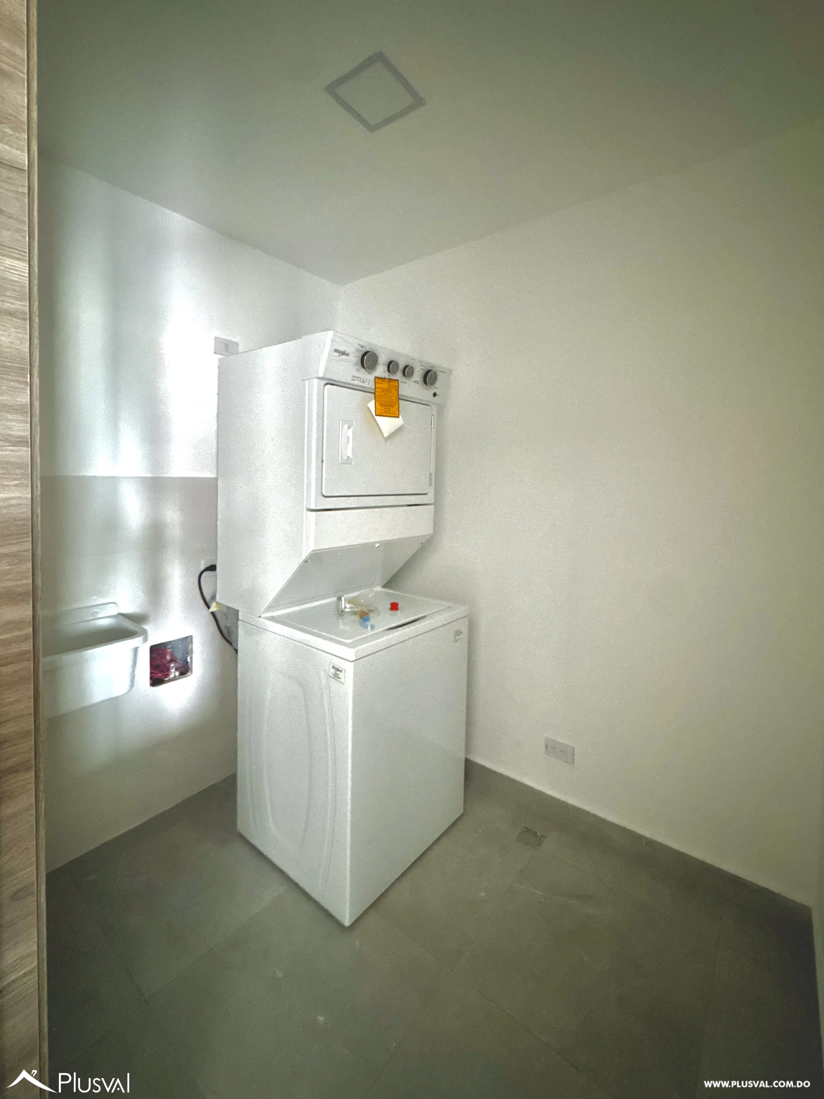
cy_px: 550
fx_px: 444
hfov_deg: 85.7
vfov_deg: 102.1
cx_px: 412
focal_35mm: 14
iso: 1600
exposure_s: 1/37
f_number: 2.2
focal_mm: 2.22
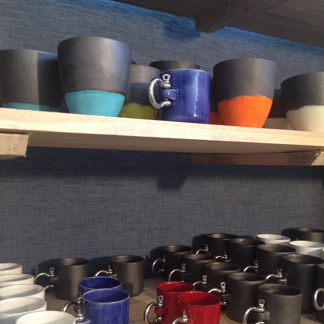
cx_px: 164
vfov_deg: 39.8
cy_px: 196
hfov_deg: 40.0
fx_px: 445
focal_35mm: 42
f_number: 2.4
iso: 64
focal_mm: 4.28
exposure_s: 1/20
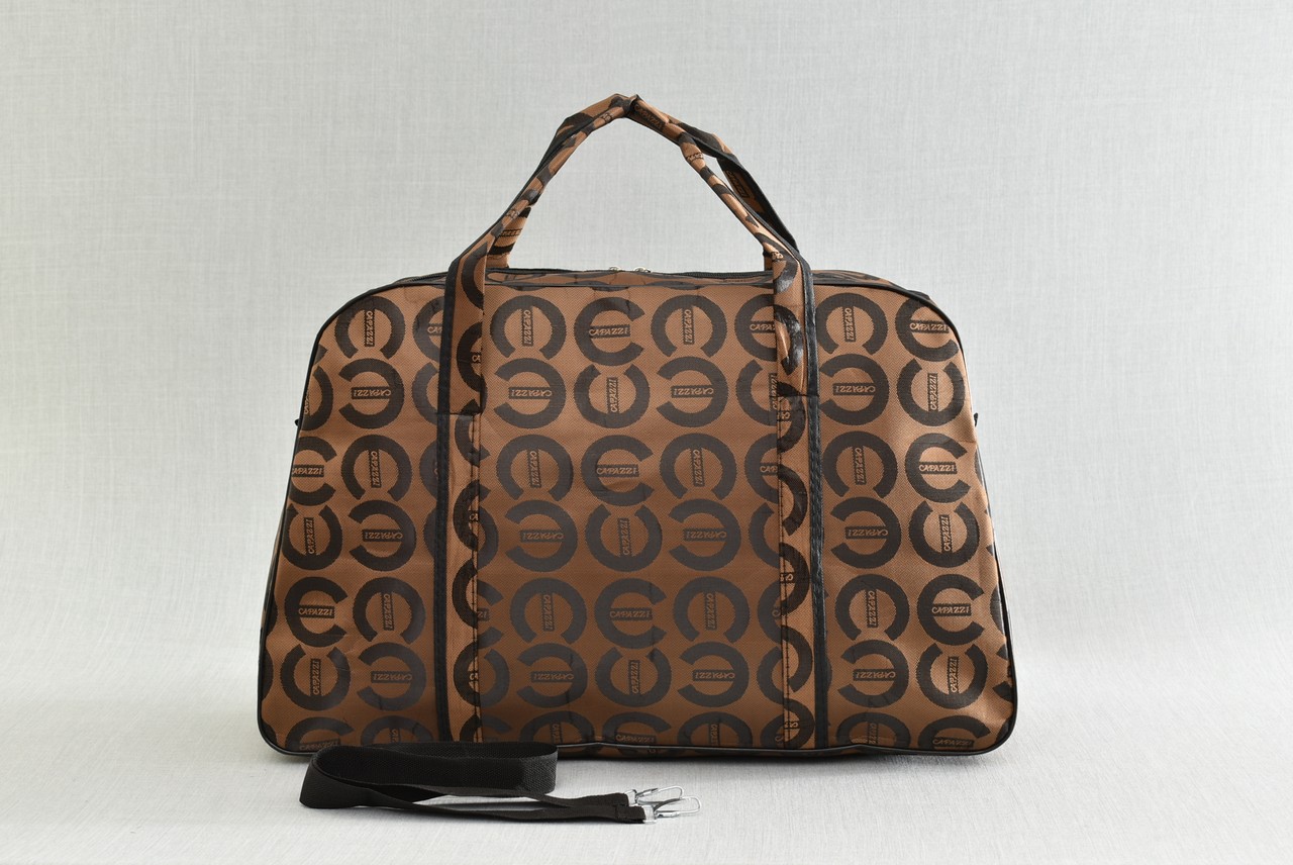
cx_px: 646
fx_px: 2588
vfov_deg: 19.0
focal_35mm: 72
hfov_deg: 28.0
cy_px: 432
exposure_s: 1.6
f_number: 7.1
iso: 100
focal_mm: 48
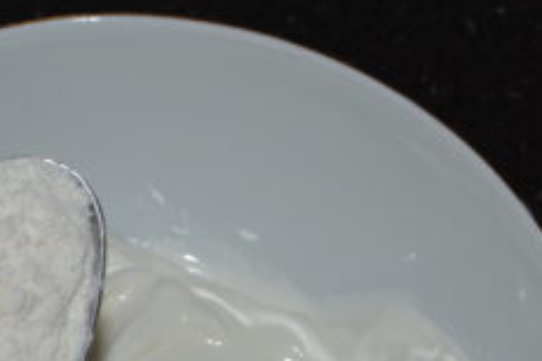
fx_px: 1776
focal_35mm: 118
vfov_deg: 11.4
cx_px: 92
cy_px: 442
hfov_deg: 17.2
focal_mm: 26
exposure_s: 1/60
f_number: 8
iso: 100
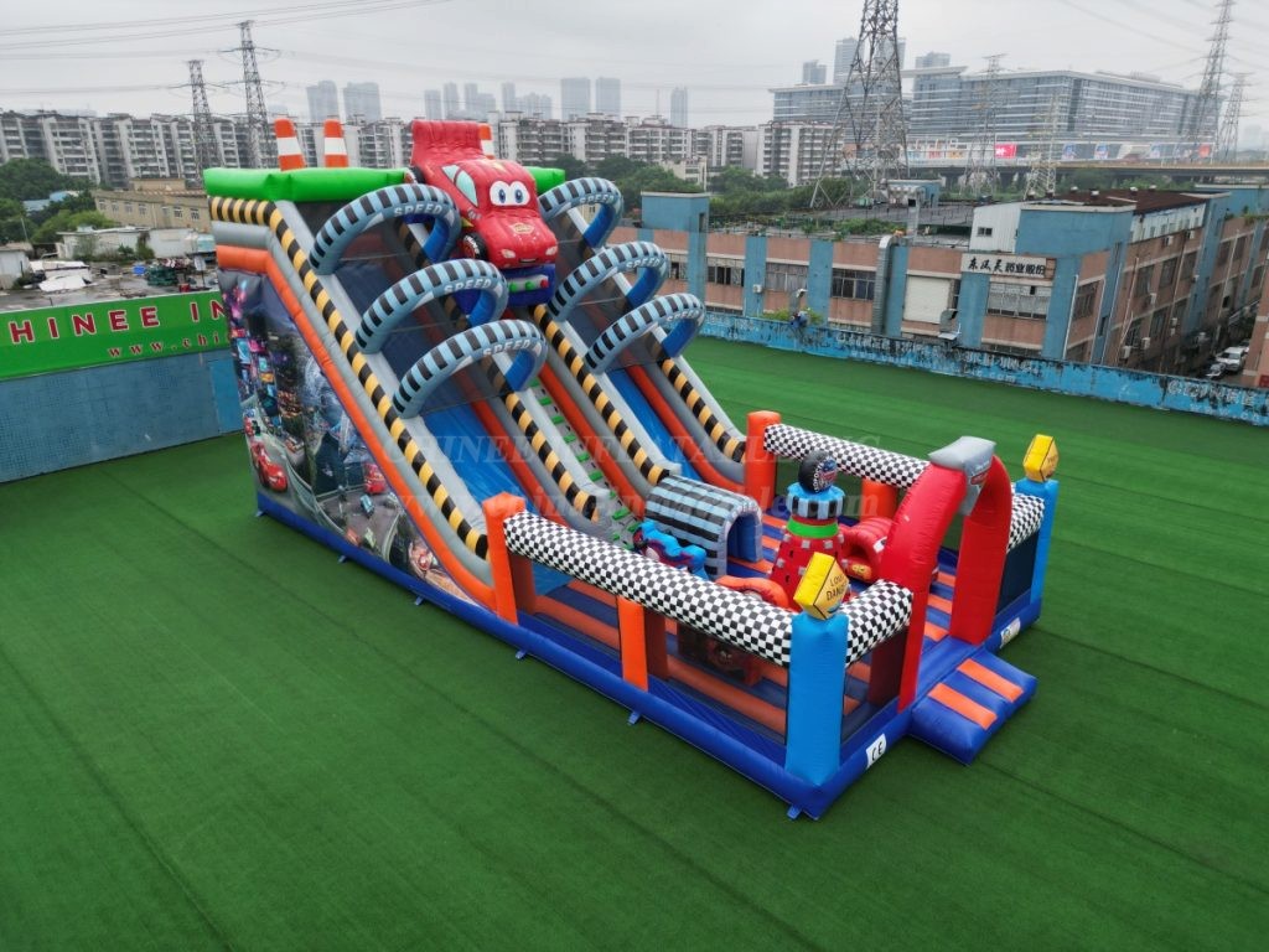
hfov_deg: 71.6
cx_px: 634
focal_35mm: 24
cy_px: 476
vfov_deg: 56.8
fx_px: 880
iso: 150
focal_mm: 6.72
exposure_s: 1/640
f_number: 1.7
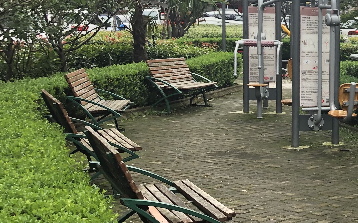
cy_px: 117
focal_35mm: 84
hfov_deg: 22.2
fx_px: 819
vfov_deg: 15.5
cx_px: 464
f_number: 1.8
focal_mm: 4
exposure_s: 1/345
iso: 20
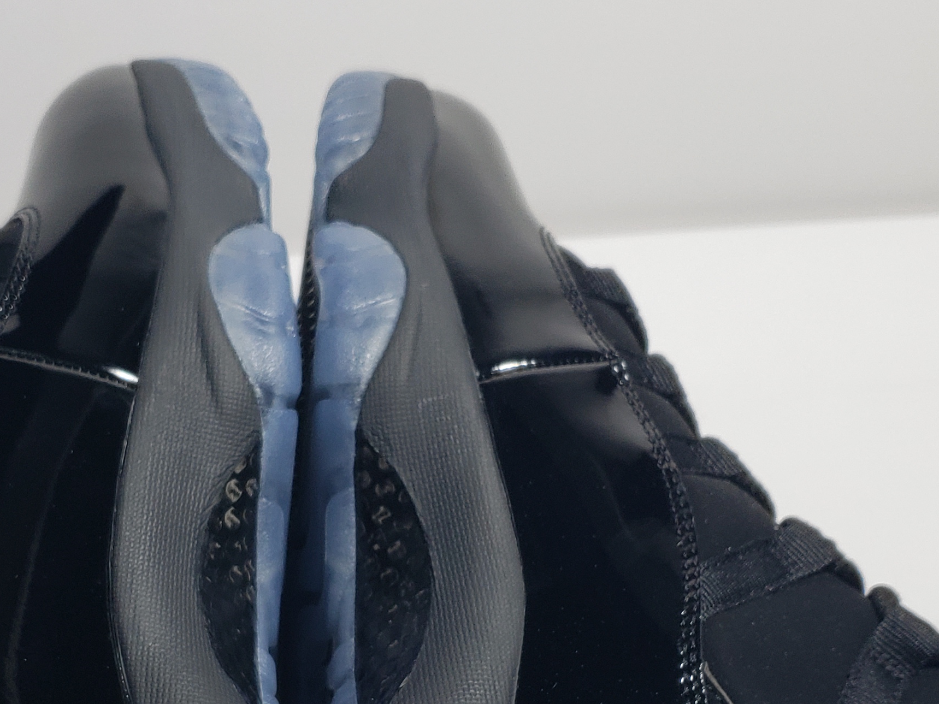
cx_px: 369
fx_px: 1655
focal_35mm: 61
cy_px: 659
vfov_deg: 23.3
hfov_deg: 31.6
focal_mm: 4.3
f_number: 1.5
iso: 50
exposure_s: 1/406
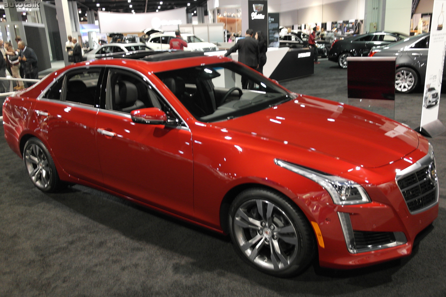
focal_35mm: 30
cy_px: 148
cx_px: 223
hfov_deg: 61.9
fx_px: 372
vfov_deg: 43.6
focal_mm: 20
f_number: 3.5
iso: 1600
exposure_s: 1/20
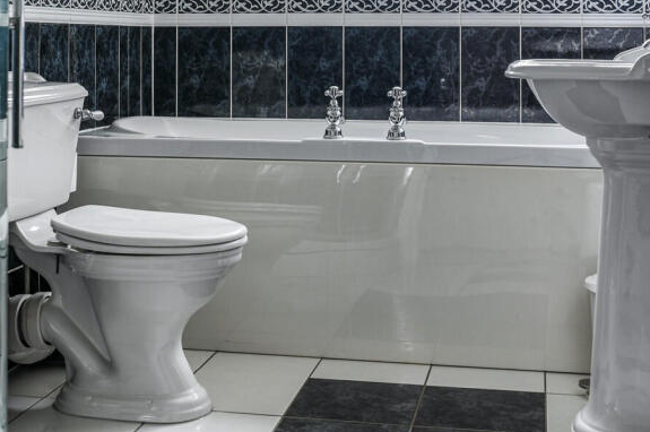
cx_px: 297
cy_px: 188
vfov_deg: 23.7
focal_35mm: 57
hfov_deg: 35.1
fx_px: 1028
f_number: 8
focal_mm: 50
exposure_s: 1/15
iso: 500
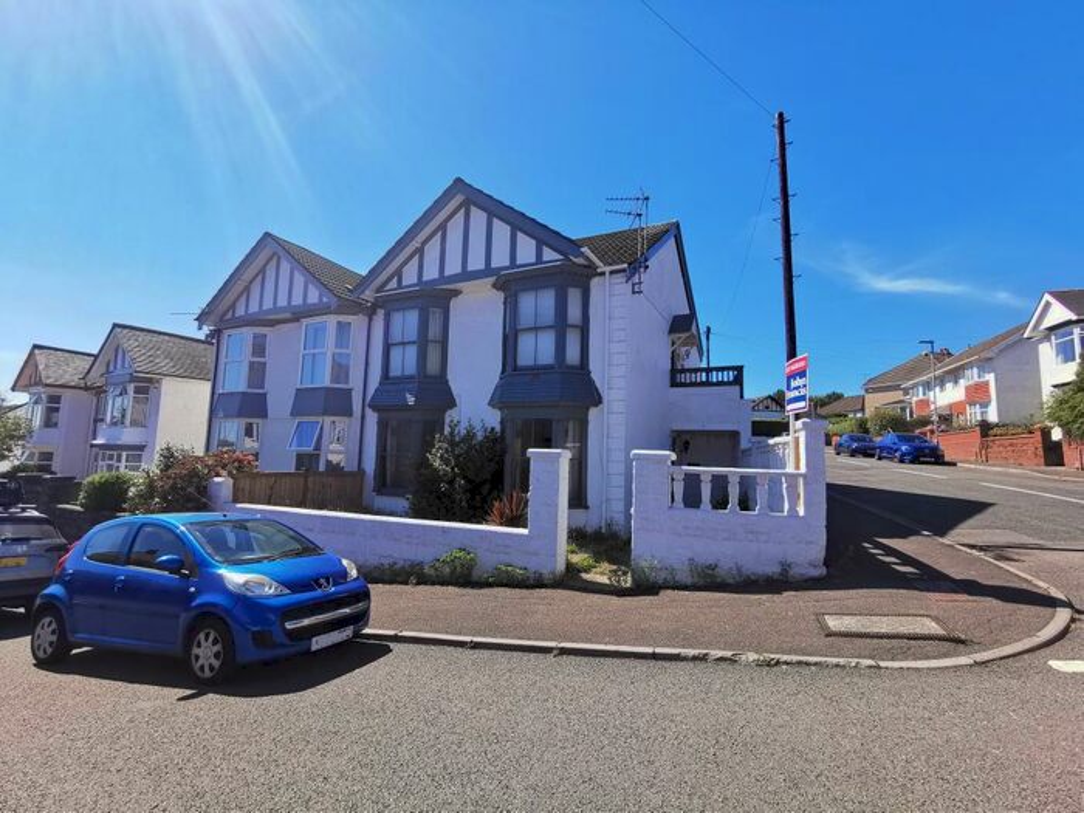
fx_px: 501
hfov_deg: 94.5
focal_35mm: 16
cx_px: 542
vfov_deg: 78.1
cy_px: 406
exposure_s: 1/761
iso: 50
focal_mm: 2.35
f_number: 2.2
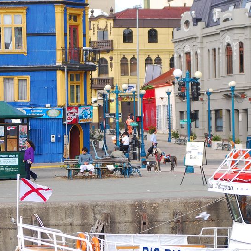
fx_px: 1313
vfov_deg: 10.9
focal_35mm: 160
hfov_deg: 10.9
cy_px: 125
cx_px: 96
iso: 250
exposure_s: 1/320
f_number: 5.6
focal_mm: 80
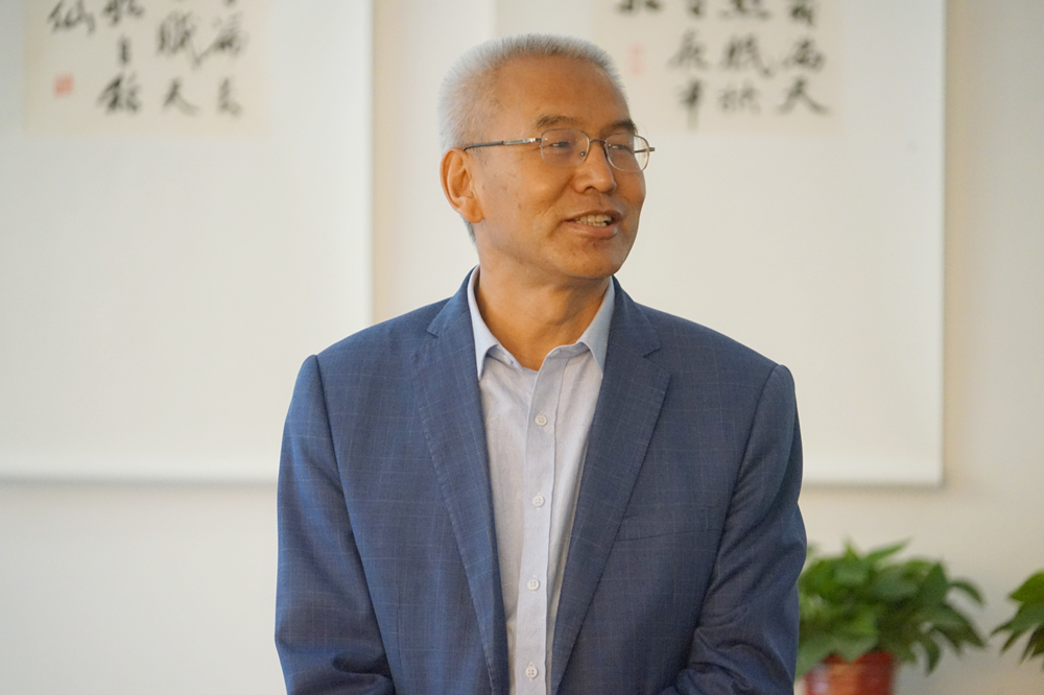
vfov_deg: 6.0
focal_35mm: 230
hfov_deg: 9.0
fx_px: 6667
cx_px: 522
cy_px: 348
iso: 6400
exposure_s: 1/200
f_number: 6.3
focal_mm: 230
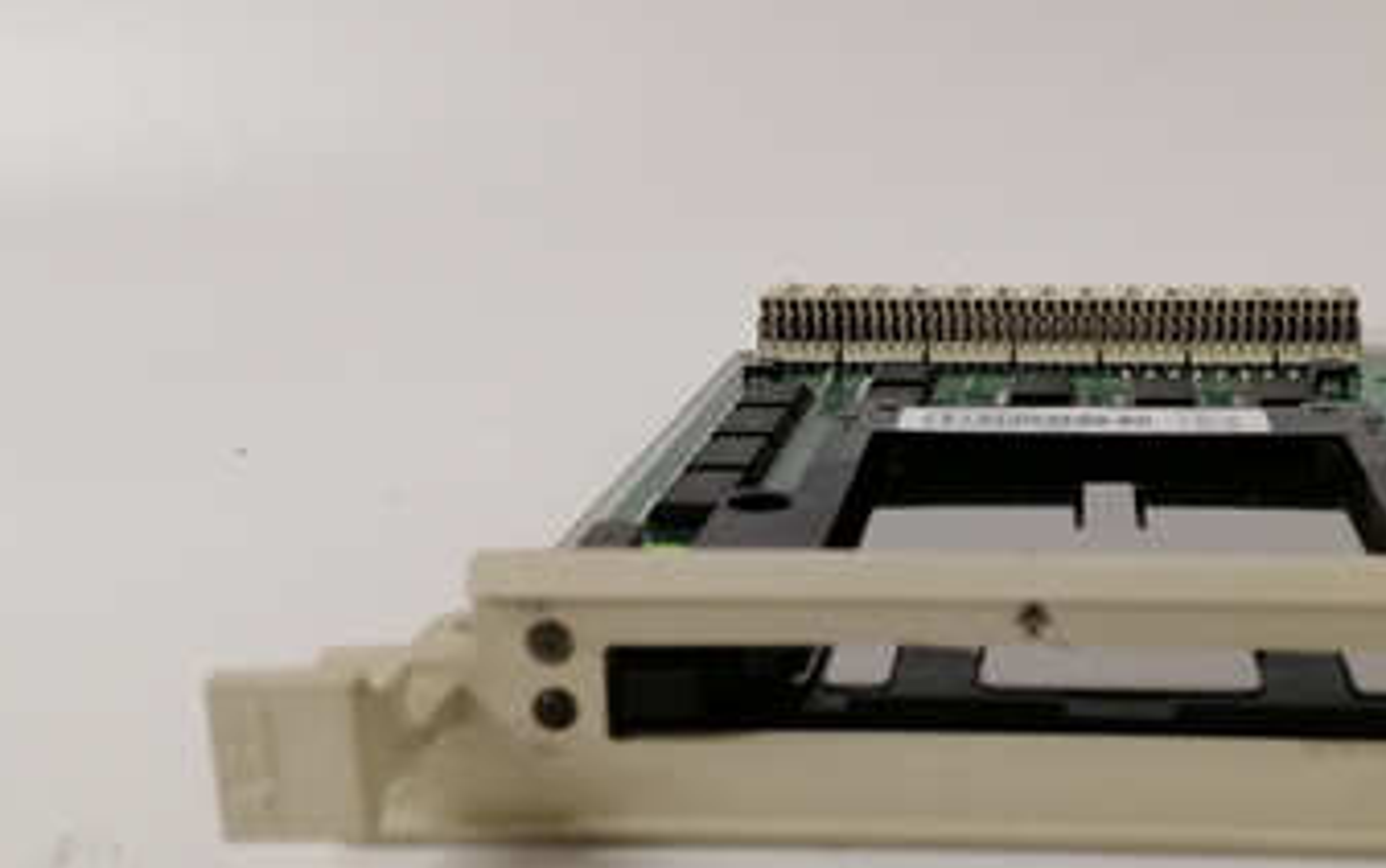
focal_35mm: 49
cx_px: 1020
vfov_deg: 26.4
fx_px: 1852
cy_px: 485
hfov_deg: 40.0
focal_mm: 3.81
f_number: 2.2
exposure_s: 1/33.3
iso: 160
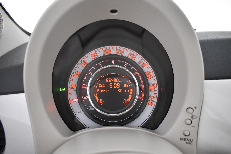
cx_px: 116
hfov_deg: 67.3
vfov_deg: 48.0
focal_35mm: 27
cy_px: 77
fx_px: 173
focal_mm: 18
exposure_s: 1/30
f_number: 3.5
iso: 2200
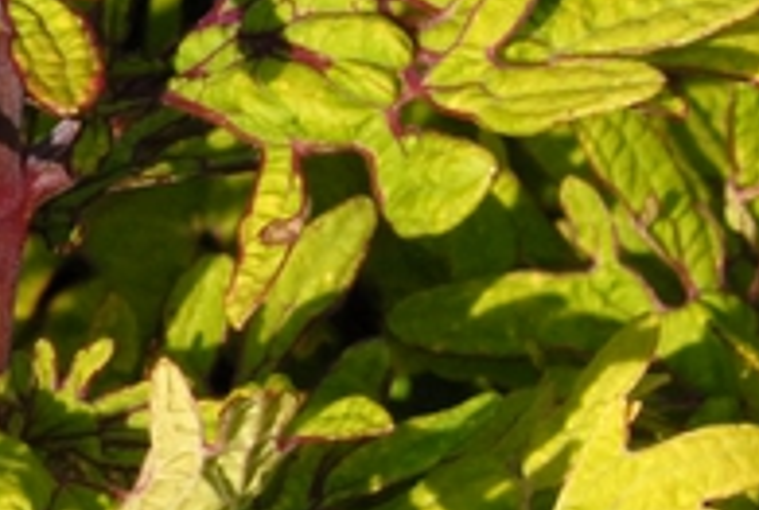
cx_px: -806
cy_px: 446
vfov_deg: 3.5
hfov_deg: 5.1
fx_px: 8305
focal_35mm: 393
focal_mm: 50
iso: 400
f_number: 11
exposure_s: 1/500
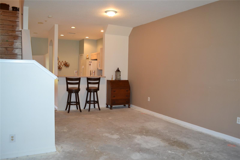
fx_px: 180
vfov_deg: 47.9
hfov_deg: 67.4
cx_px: 120
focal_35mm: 27
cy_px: 80
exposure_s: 1/60
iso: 800
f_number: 3.5
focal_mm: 18
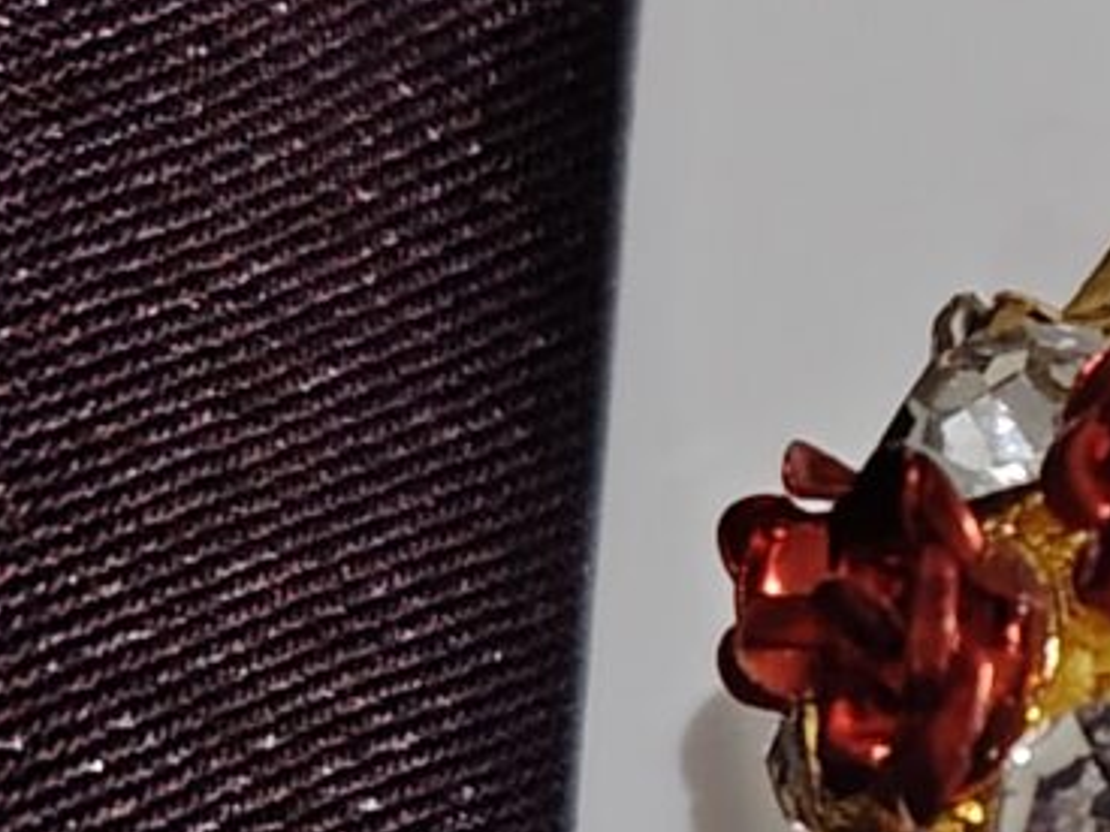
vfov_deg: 8.9
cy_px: 639
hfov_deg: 11.0
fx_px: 5355
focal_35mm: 167
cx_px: 2036
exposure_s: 1/33.3
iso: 2584
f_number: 1.75
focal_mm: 5.25
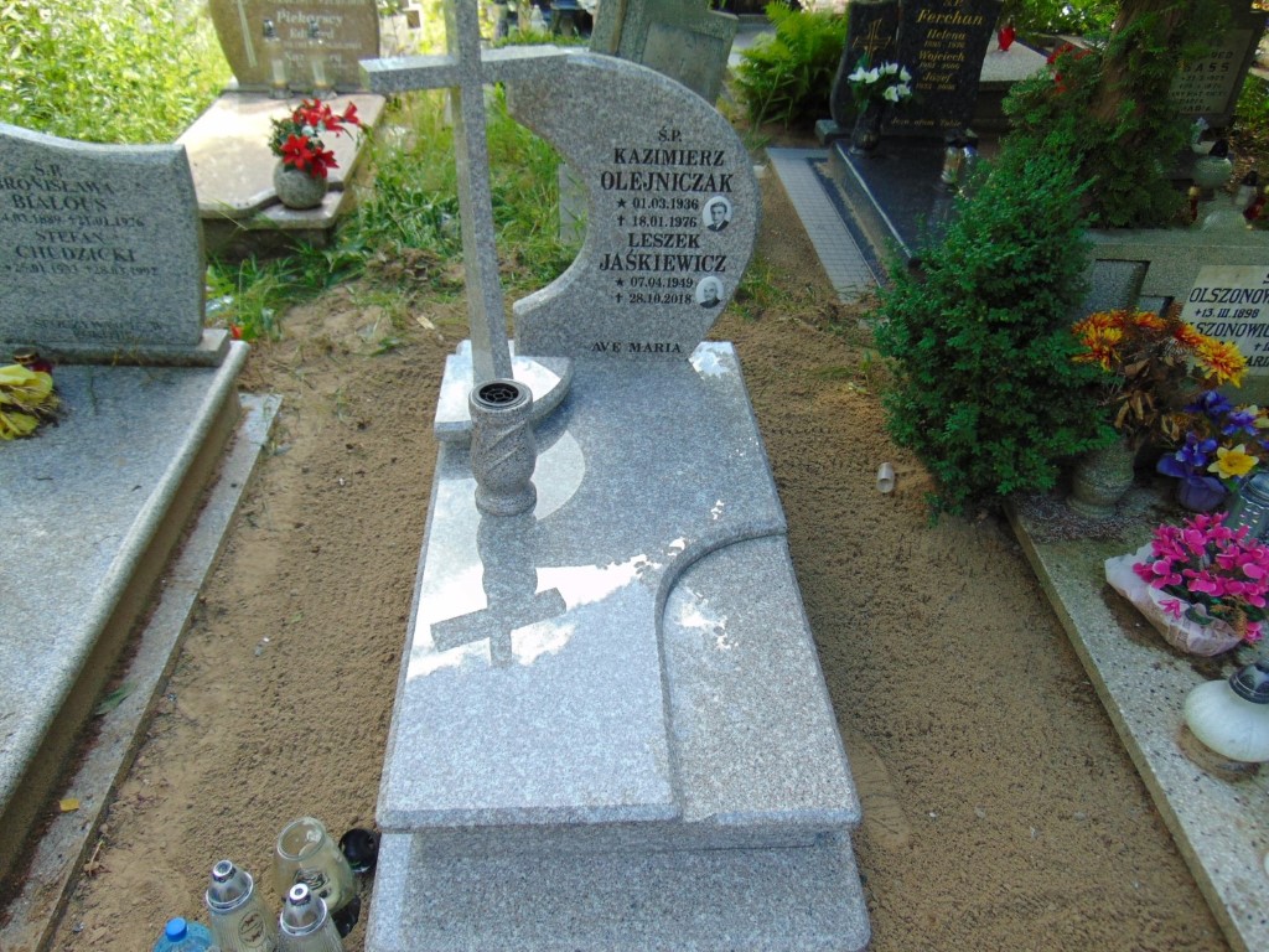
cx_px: 634
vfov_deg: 54.9
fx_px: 916
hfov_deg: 69.4
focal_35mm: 25
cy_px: 476
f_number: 3
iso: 80
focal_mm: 4.5
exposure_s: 1/100
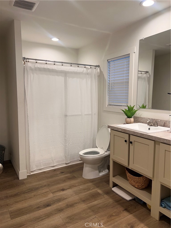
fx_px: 171
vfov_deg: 67.3
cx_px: 86
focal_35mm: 26
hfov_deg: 53.1
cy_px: 114
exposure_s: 1/120
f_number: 1.5
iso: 64
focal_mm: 5.7
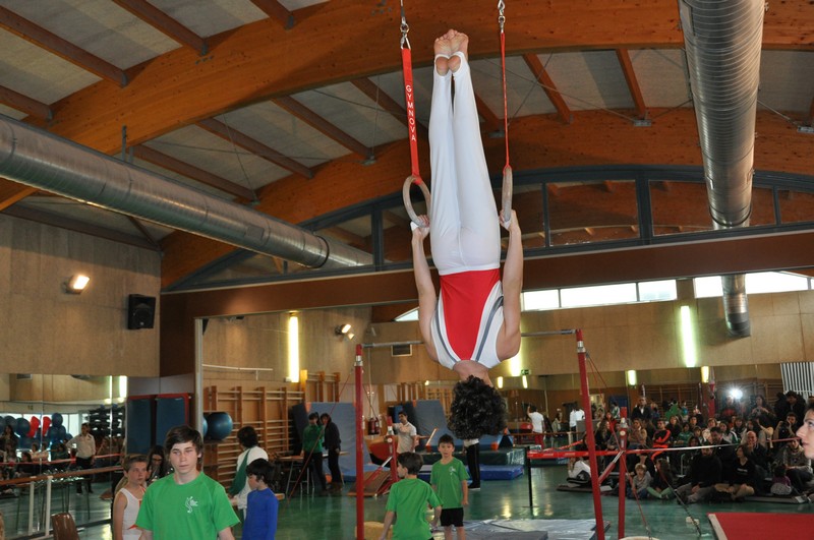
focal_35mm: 39
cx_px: 407
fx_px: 881
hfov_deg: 49.6
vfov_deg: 34.1
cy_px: 270
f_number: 3.8
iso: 800
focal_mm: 26
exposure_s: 1/100
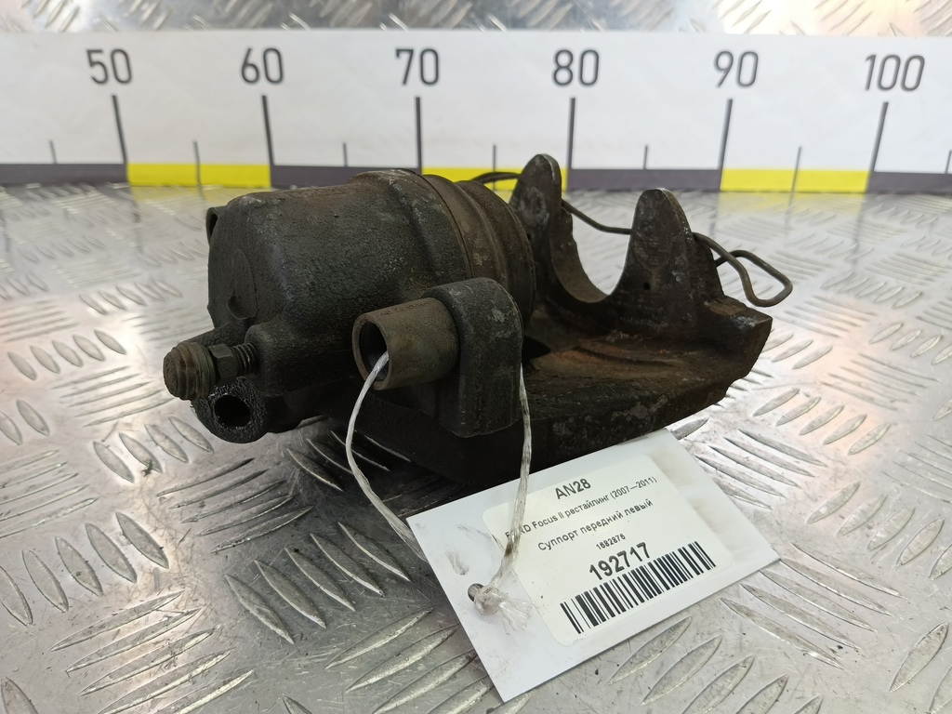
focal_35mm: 23
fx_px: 633
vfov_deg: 58.9
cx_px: 476
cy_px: 357
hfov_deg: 73.9
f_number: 1.6
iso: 110
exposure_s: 1/50
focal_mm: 4.11
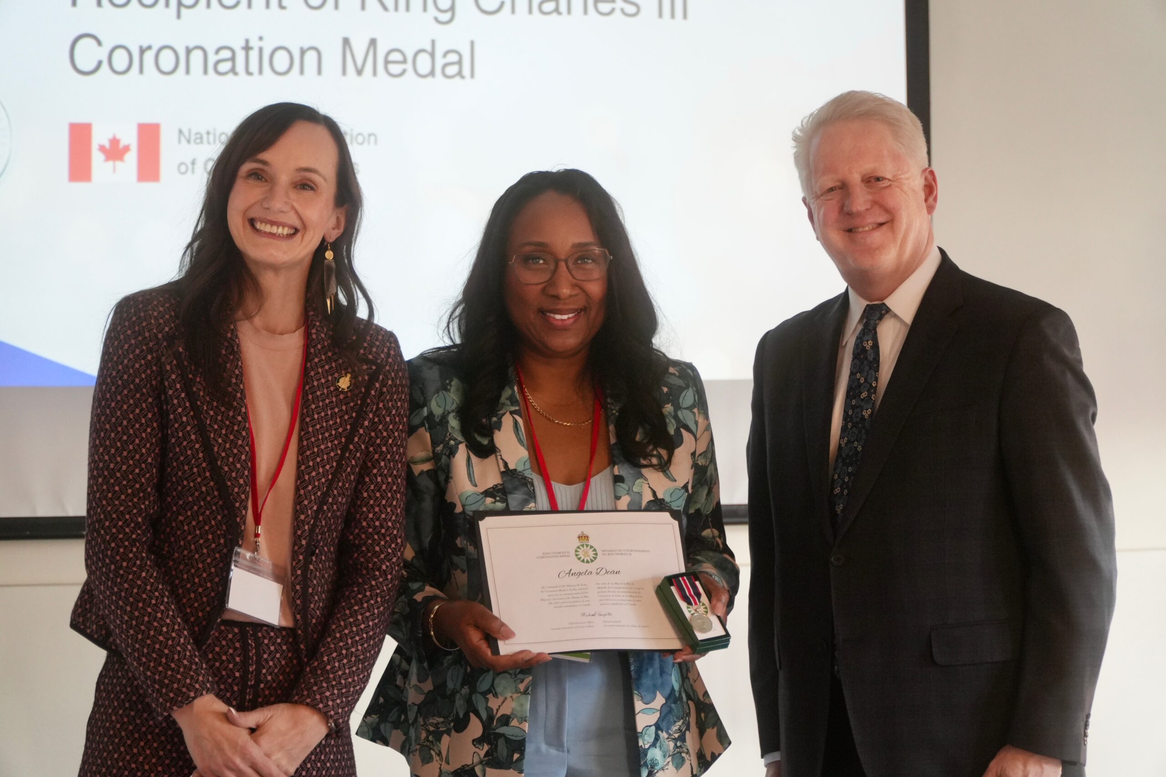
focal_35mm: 110
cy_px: 388
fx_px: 3547
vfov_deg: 12.5
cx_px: 583
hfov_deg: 18.7
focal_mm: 73
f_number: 4
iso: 1600
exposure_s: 1/60
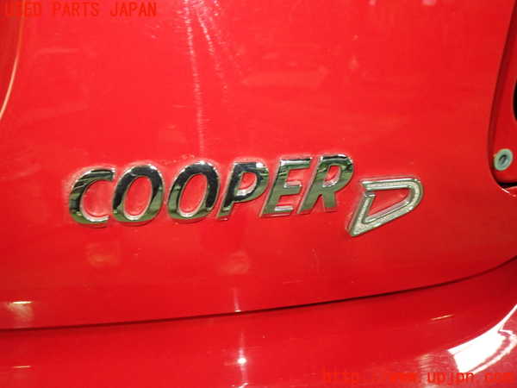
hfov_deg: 60.0
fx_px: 448
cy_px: 194
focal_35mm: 30
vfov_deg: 46.8
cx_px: 258
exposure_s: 1/30
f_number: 2.3
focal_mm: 5.4
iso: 500
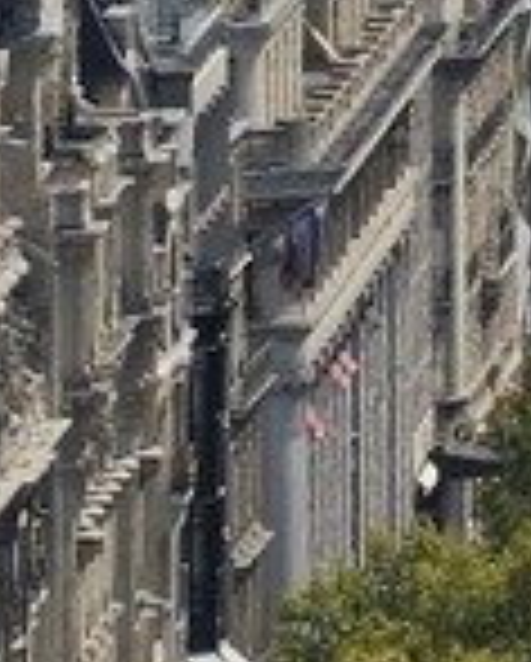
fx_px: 32954
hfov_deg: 0.9
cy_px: -203
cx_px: 3514
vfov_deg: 1.1
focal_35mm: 1681
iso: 200
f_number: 11
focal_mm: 165
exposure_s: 1/250
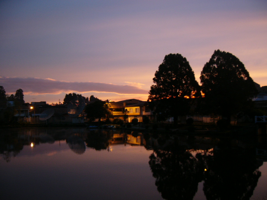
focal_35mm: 35
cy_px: 100
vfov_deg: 40.7
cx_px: 134
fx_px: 270
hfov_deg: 52.6
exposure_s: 1/2
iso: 100
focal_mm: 5.8
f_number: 2.8
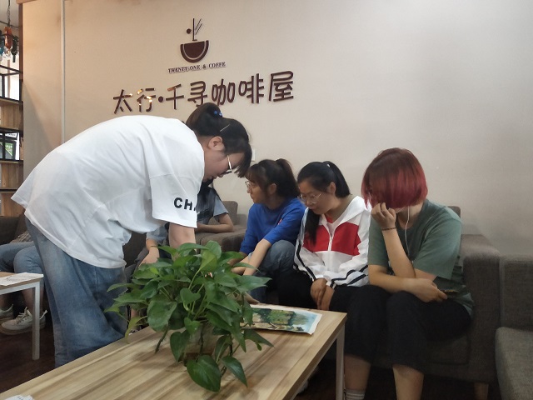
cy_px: 200
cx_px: 266
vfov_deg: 54.9
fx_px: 385
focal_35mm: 25
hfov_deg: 69.4
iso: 668
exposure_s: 1/33
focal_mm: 4.28
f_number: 1.7
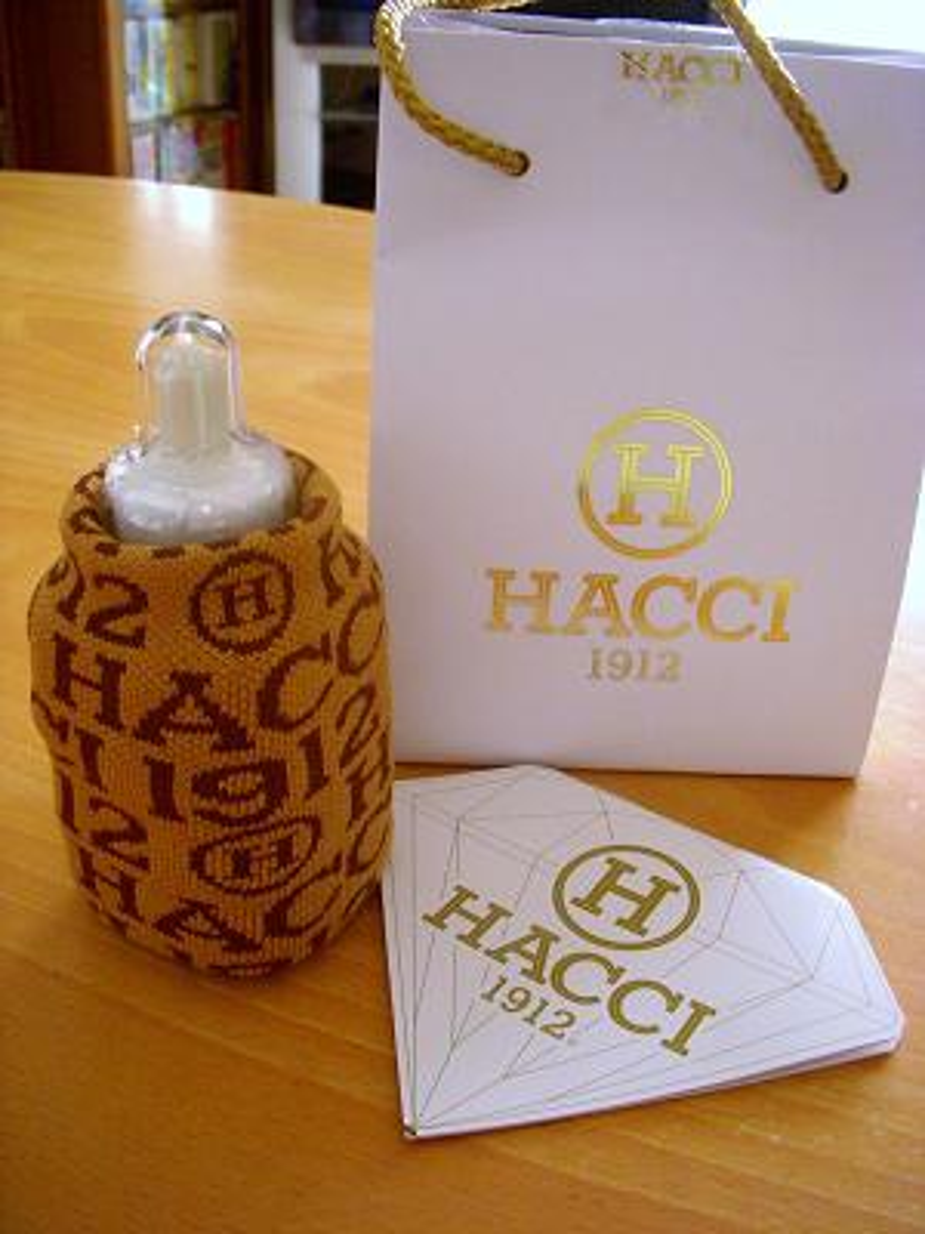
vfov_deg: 49.0
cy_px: 617
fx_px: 1354
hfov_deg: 37.7
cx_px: 462
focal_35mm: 38
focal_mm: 6.3
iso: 200
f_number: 3.3
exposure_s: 1/25
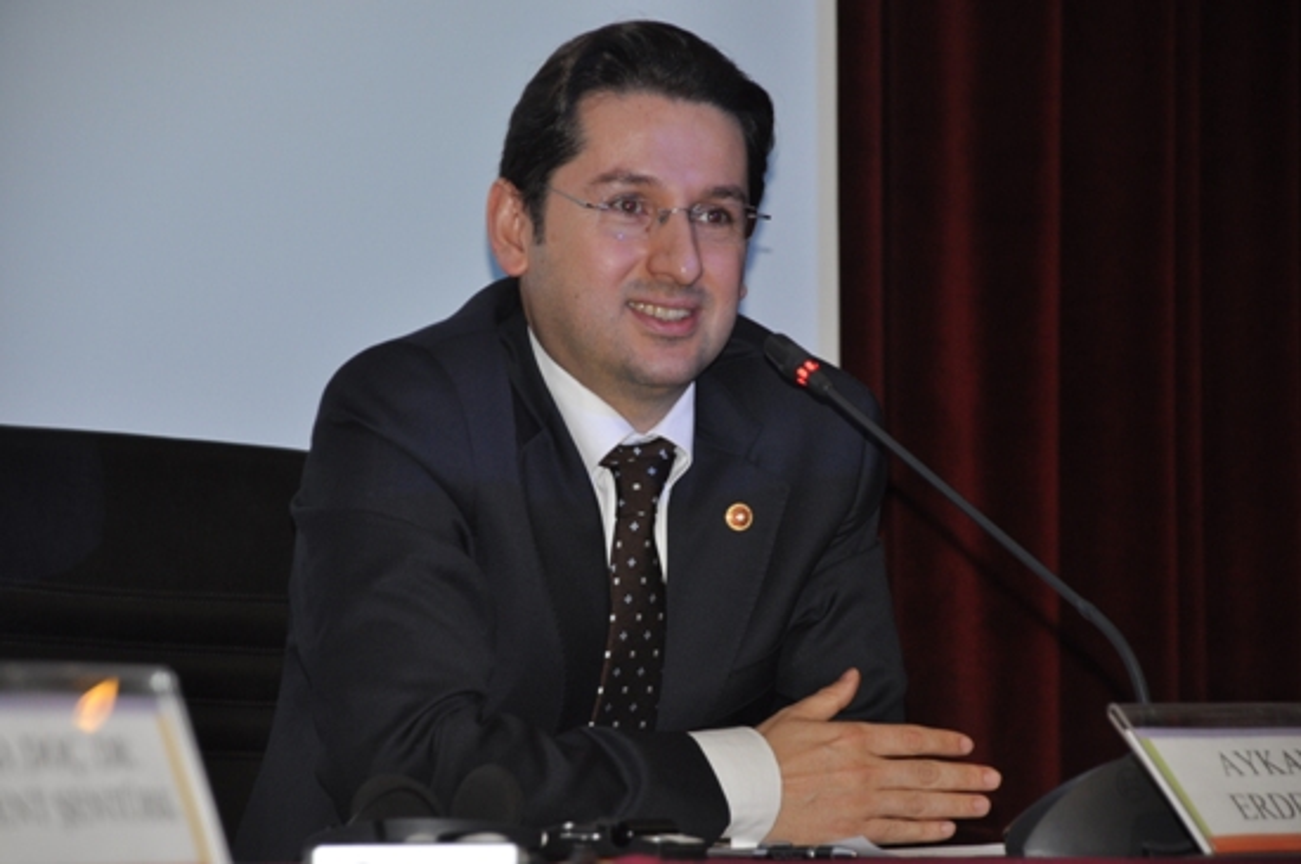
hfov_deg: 13.7
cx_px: 650
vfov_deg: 9.1
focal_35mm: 150
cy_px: 432
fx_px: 5413
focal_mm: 100
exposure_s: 1/60
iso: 500
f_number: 5.6
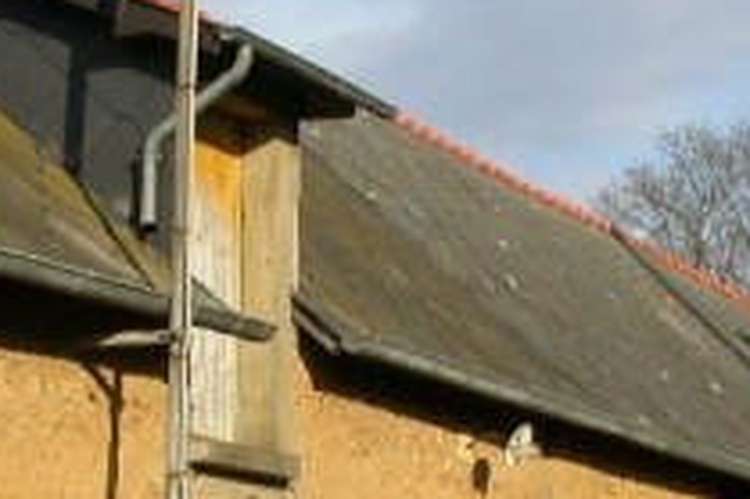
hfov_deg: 15.9
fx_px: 2685
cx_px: 226
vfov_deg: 10.5
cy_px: 470
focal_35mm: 129
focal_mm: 7.85
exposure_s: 1/290
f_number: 7.5
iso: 100
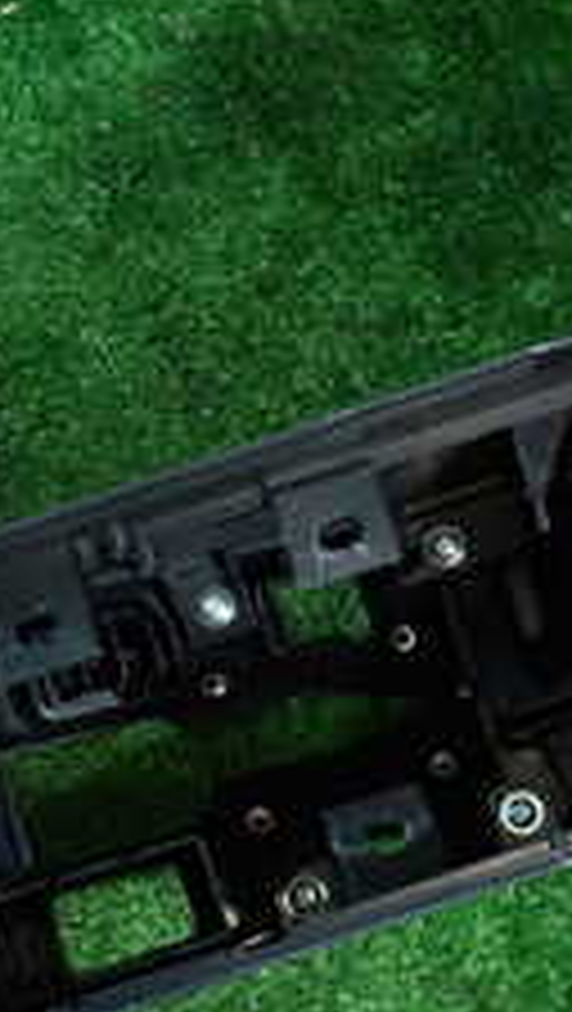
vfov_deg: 24.4
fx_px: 2340
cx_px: 531
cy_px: 630
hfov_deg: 13.8
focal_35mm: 87
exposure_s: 1/30
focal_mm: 5.4
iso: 320
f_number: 2.3
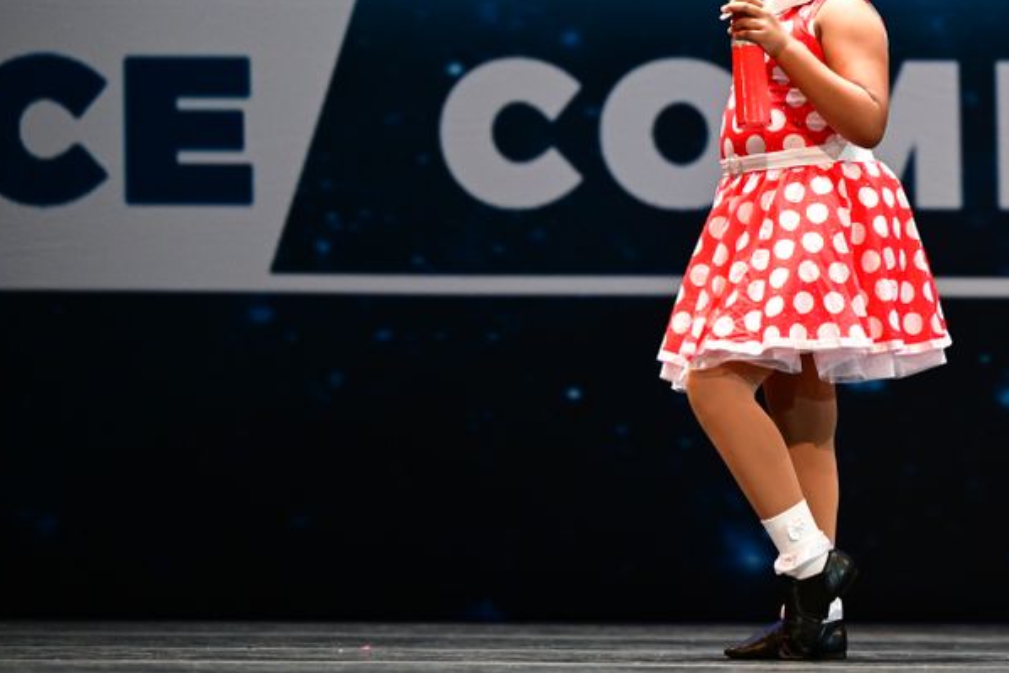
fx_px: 5999
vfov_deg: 6.4
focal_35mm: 214
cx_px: 790
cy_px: 107
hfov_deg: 9.6
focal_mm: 125
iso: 5000
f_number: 2.8
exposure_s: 1/640
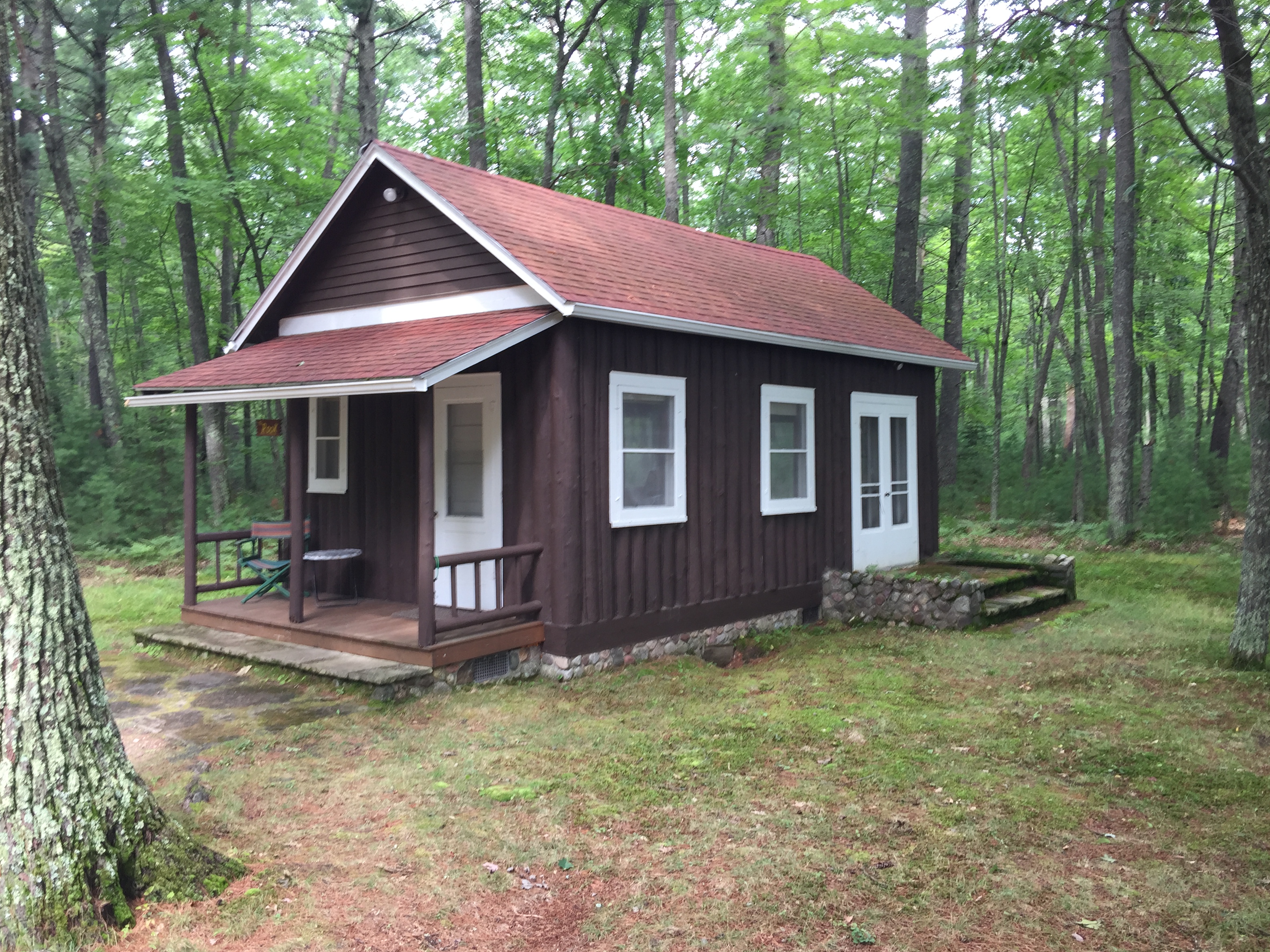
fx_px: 1101
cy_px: 470
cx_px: 648
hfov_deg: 60.0
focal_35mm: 30
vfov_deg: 46.8
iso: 32
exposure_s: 1/60
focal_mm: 4.15
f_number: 2.2
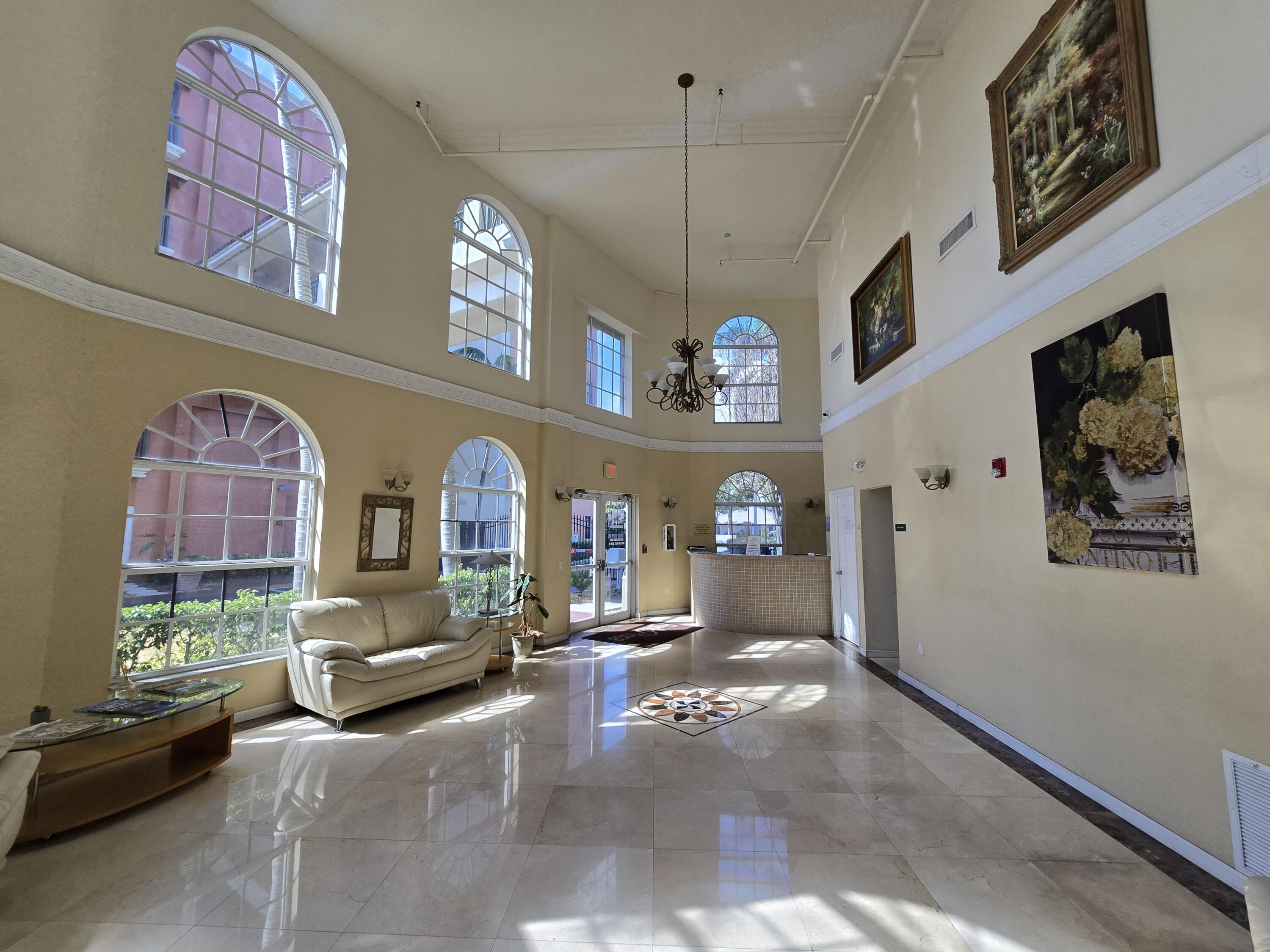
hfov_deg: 106.2
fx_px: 477
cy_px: 476
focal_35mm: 13
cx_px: 635
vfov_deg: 89.9
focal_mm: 2.2
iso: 50
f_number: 2.2
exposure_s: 1/120
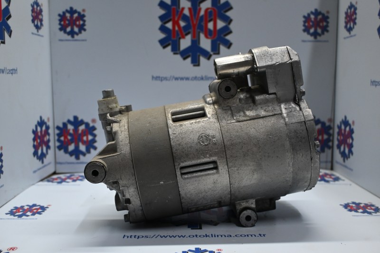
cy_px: 126
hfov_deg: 53.1
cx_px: 190
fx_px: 380
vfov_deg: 36.9
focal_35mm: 36
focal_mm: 24
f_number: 4.2
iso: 900
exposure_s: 1/125
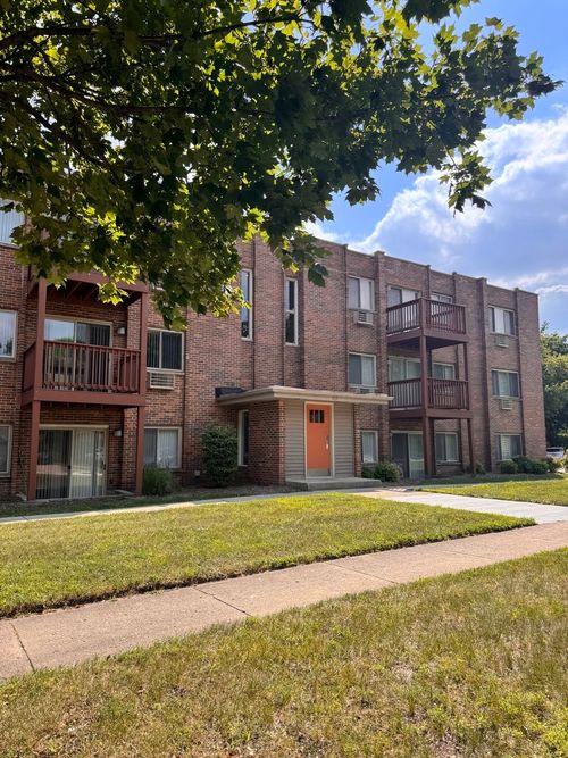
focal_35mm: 24
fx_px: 525
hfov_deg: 56.8
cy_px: 379
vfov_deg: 71.6
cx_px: 284
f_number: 1.78
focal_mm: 6.76
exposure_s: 1/1721
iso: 80
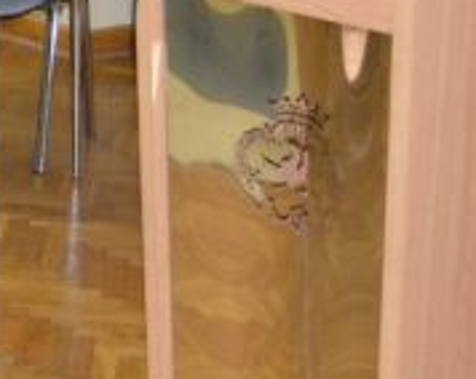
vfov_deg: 11.3
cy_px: -125
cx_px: -90
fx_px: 1872
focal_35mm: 133
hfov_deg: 14.1
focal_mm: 28
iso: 1250
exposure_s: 1/60
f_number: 4
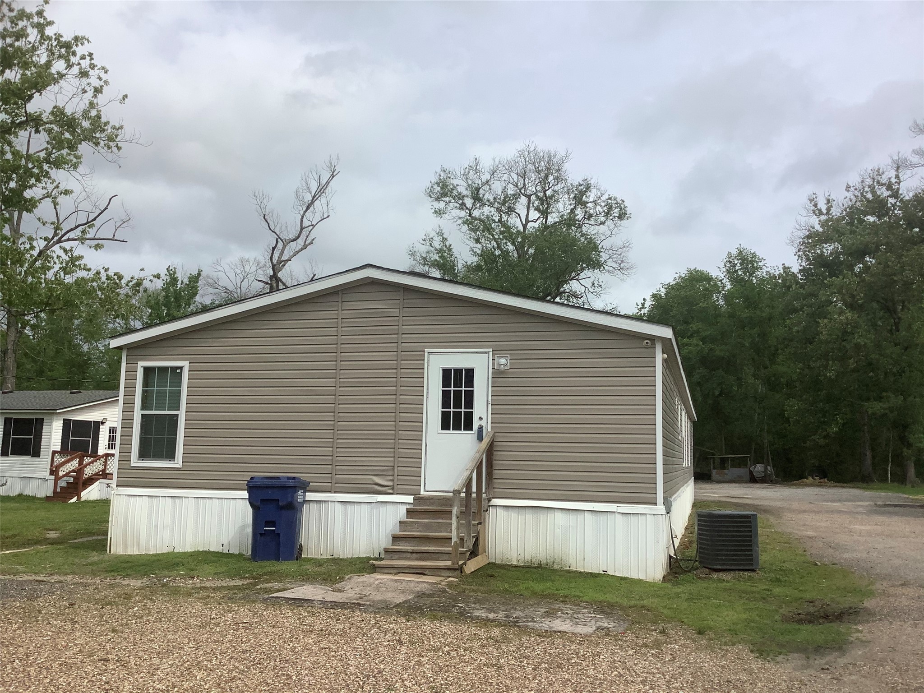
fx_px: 827
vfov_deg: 45.4
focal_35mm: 31
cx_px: 462
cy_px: 346
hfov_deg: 58.4
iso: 25
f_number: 2.4
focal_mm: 3.3
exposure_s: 1/1812
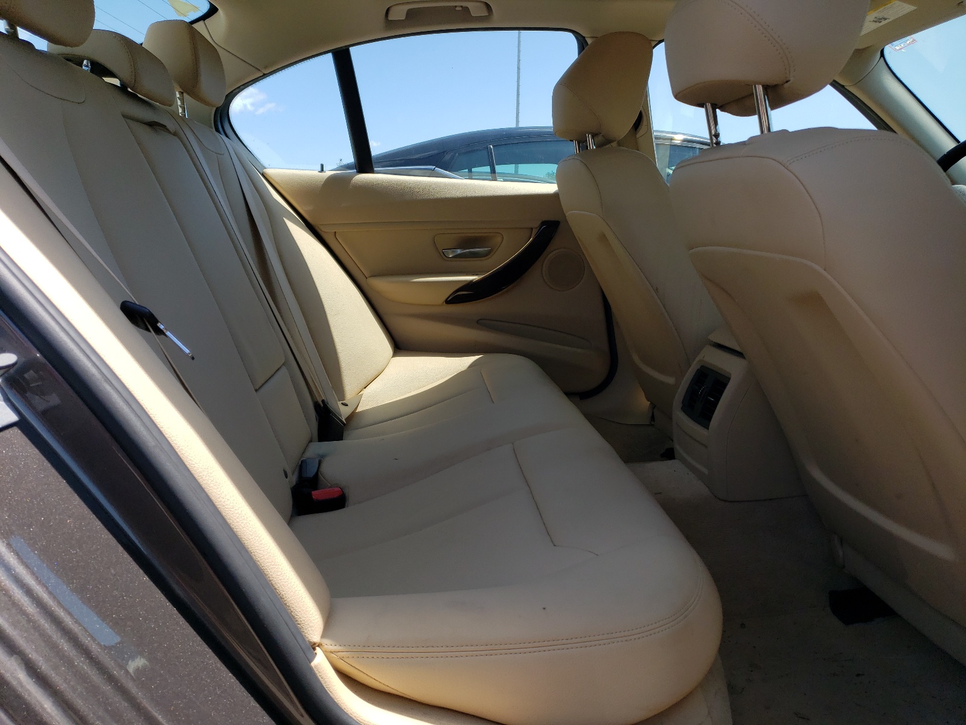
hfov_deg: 67.3
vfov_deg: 53.1
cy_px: 362
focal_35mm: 26
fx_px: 726
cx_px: 483
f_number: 1.5
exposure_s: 1/1667
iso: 50
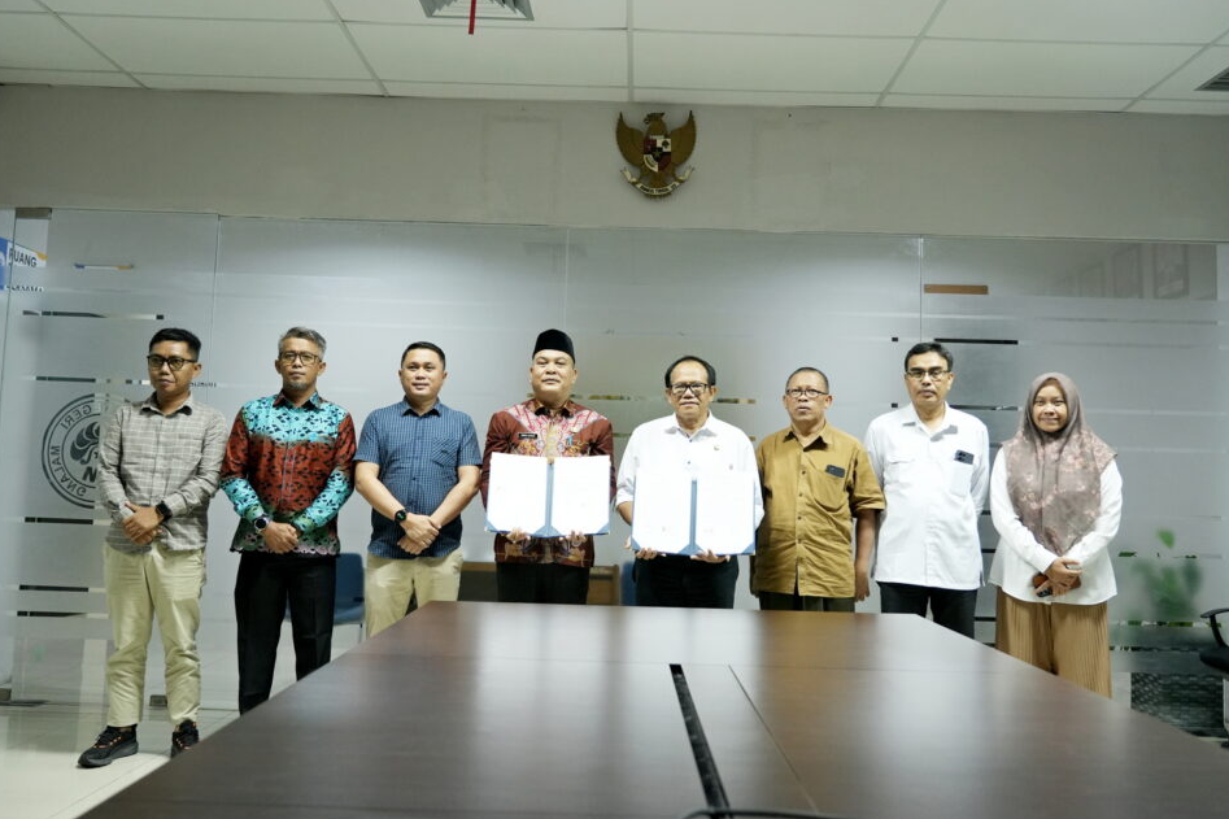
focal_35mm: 30
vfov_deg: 43.6
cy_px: 410
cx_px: 622
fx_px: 1024
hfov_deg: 61.9
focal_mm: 29
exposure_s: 1/100
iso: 4000
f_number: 4
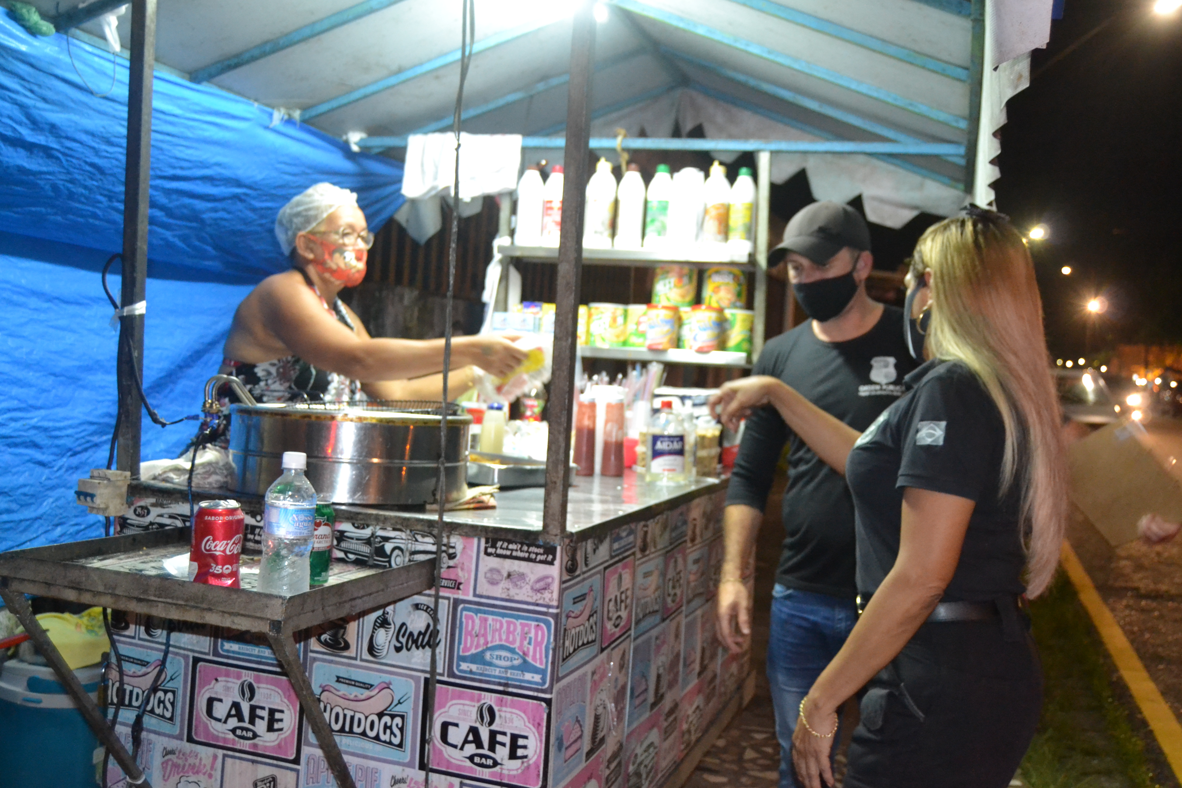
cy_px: 394
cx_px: 591
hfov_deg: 53.1
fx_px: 1182
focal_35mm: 36
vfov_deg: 36.9
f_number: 3.8
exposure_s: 1/60
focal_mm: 24
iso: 3200
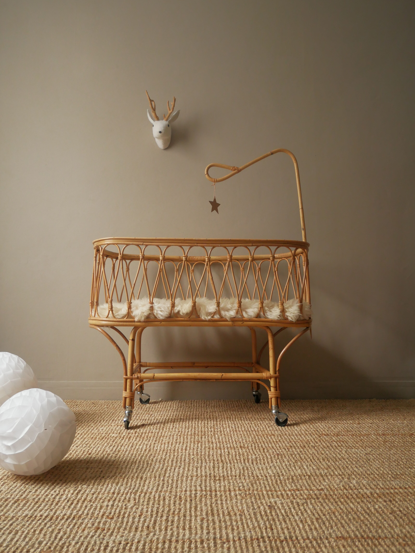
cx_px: 208
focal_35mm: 28
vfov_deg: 63.4
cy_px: 276
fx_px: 447
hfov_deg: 49.8
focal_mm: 14
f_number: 3.7
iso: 800
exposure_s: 1/60
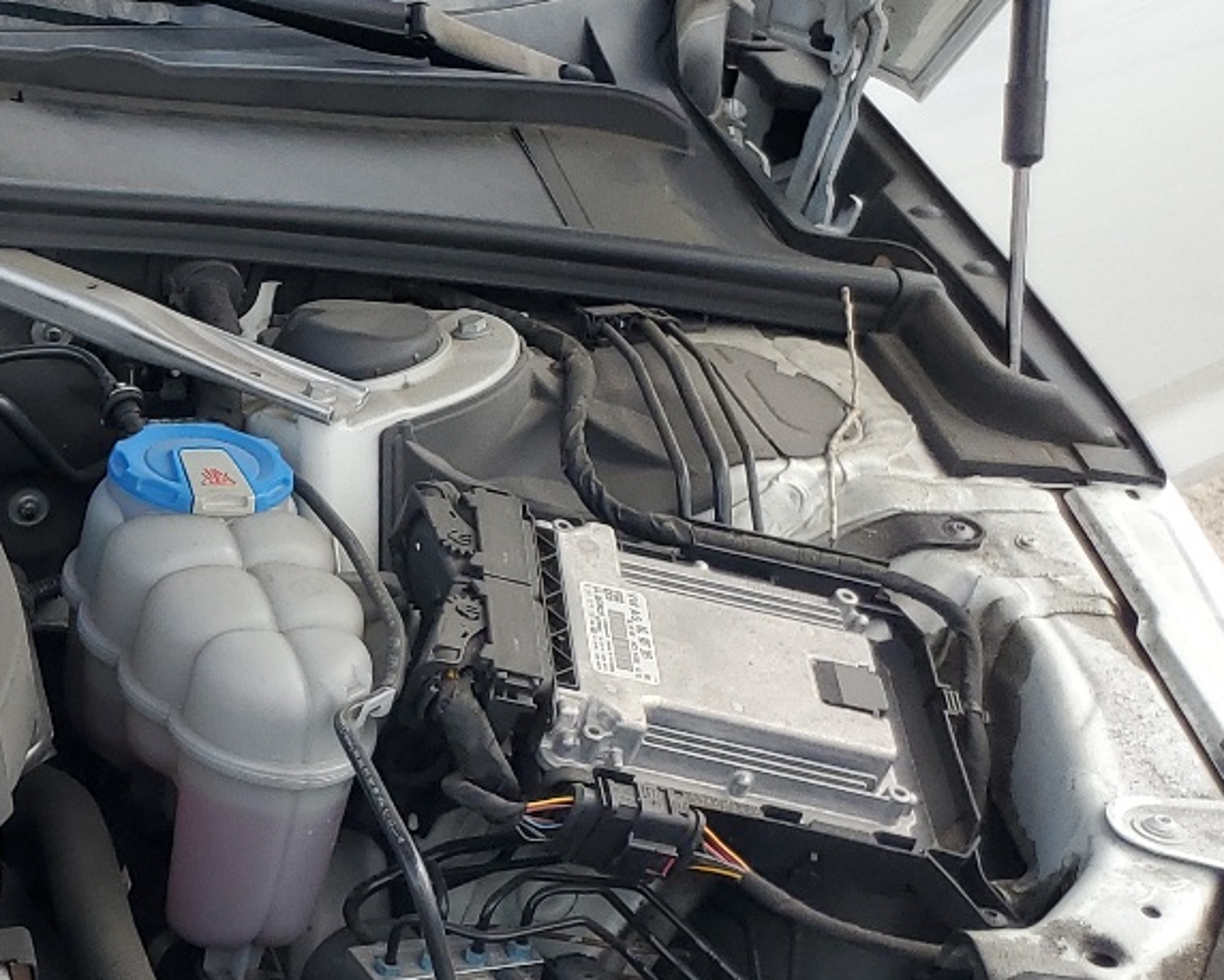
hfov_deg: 23.1
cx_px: -456
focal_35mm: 71
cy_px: 665
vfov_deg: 21.5
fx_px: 2573
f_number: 1.5
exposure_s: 1/769
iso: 50
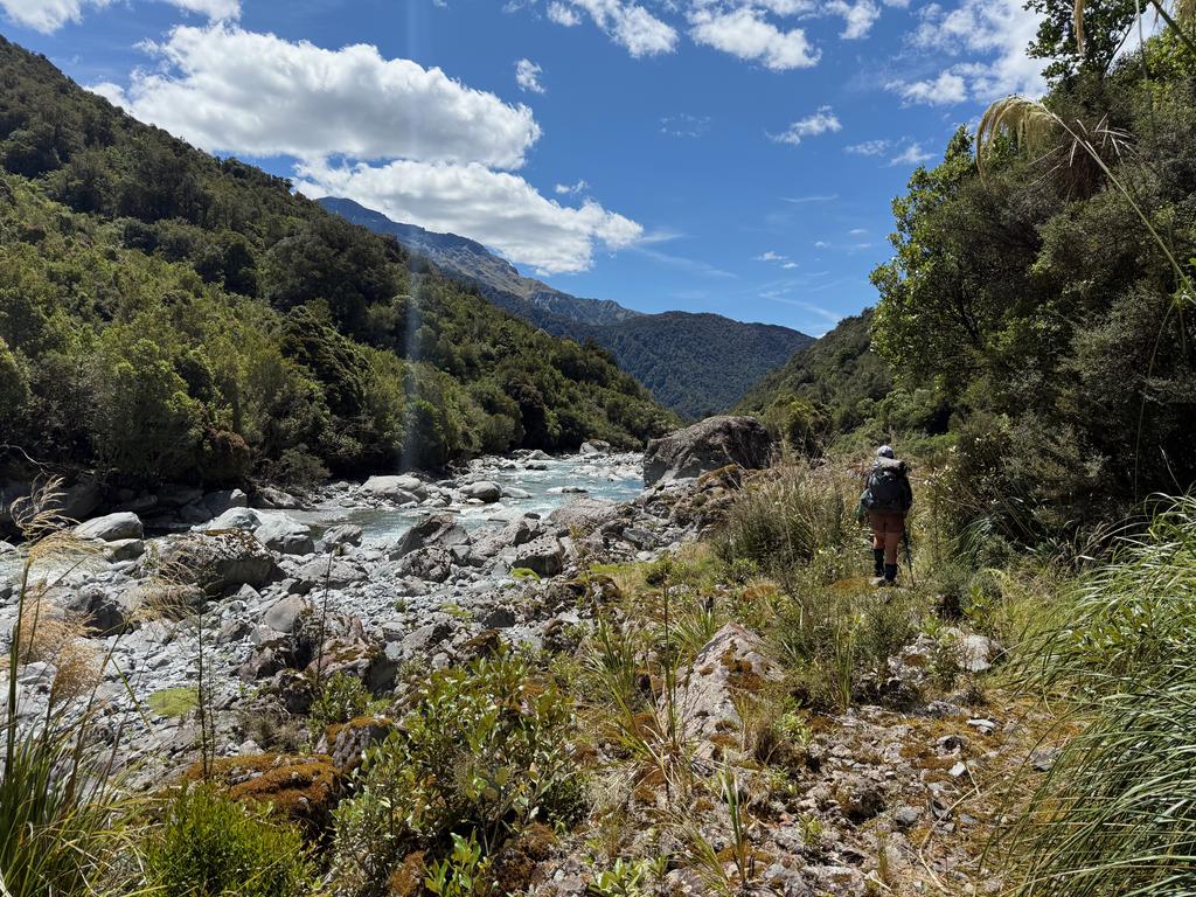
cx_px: 598
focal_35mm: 24
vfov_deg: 56.8
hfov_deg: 71.6
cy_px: 448
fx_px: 829
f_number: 1.78
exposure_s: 1/5714
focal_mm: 6.76
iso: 100
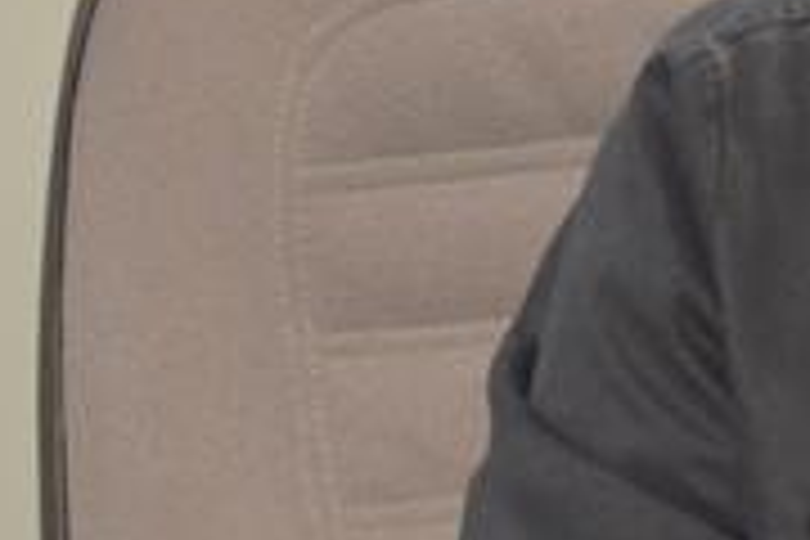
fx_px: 13316
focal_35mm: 592
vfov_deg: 2.3
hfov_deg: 3.5
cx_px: 1474
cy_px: 302
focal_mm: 105
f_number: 5.6
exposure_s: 1/125
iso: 2500
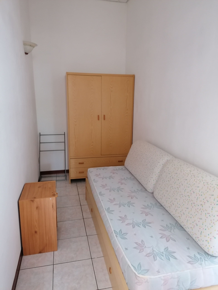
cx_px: 109
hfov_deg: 51.4
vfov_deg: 65.3
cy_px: 145
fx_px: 227
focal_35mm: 27
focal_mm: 4.75
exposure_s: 1/20
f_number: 1.8
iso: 640
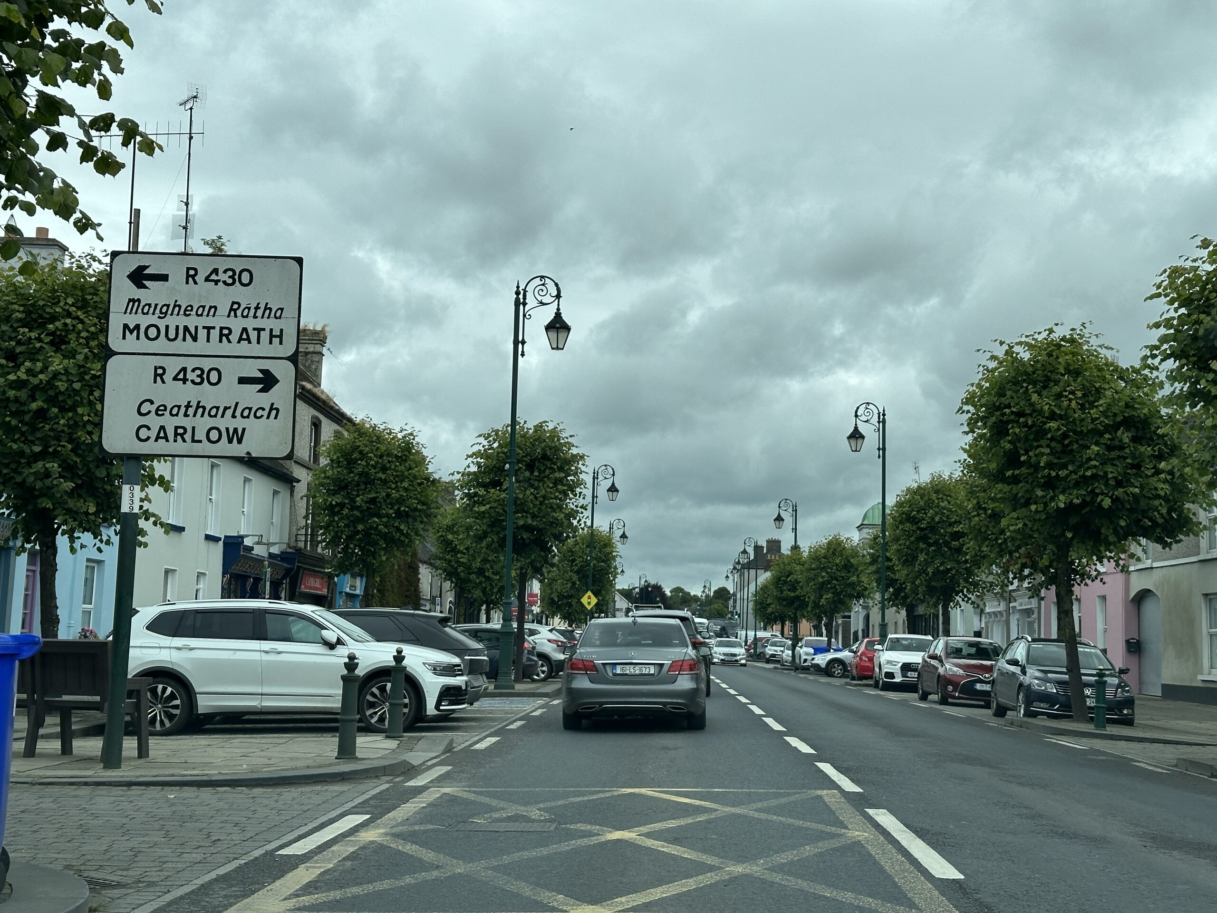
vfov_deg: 30.3
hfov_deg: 39.7
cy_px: 456
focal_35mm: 48
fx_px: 1688
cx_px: 608
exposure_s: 1/3472
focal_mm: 6.86
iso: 64
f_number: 1.78
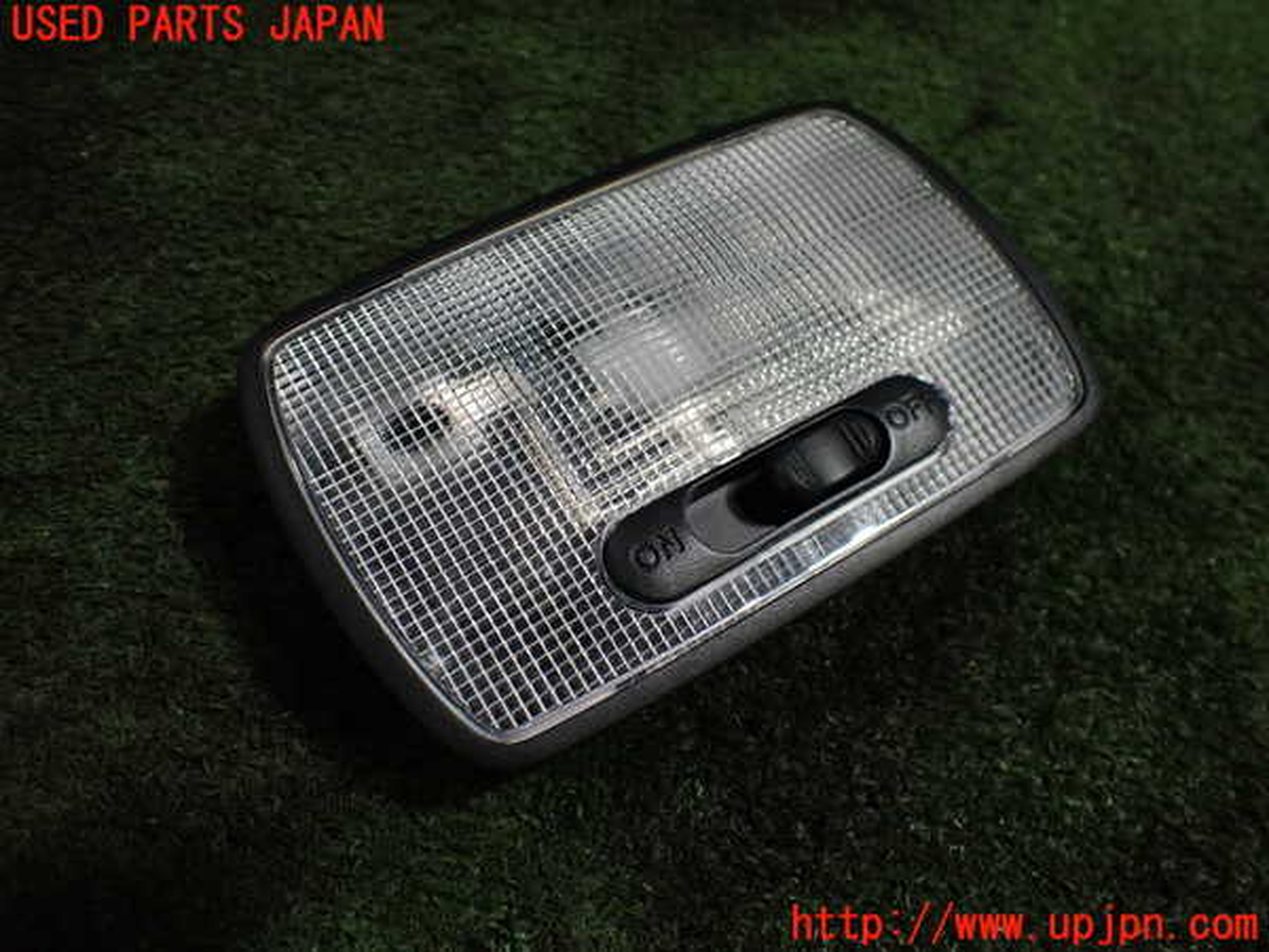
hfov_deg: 60.0
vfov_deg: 46.8
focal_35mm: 30
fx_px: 1100
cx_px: 634
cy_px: 476
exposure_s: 1/125
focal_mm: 5.4
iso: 400
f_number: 2.3
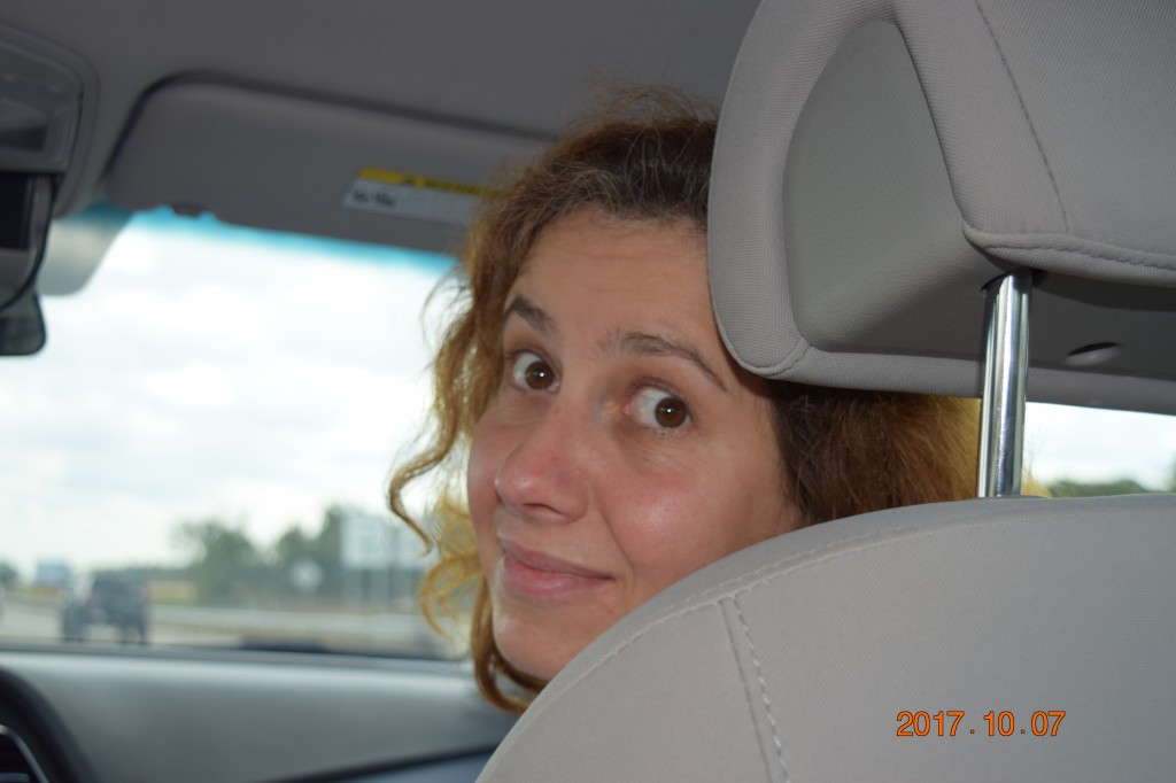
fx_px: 1567
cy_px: 392
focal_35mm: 48
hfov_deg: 41.1
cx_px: 588
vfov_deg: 28.1
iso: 100
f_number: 4.5
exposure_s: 1/200
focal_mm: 32
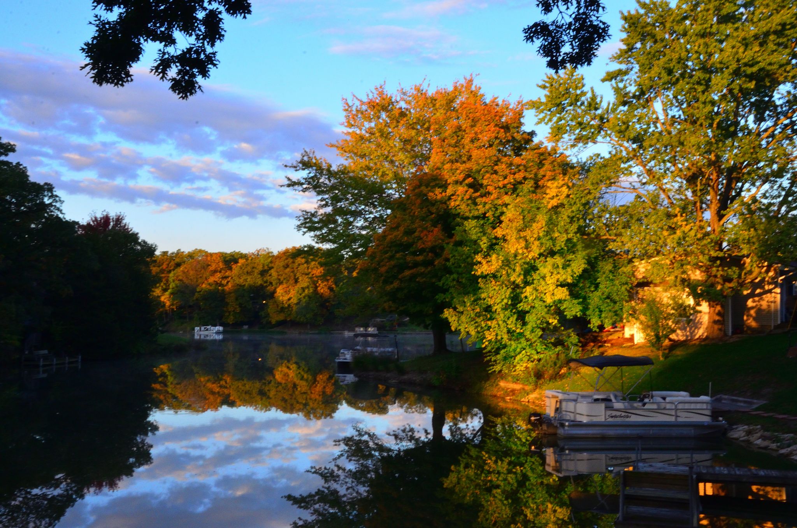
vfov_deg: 28.8
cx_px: 398
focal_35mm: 46
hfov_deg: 42.4
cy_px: 264
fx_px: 1027
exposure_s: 1/40
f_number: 24
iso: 1600
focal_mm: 31
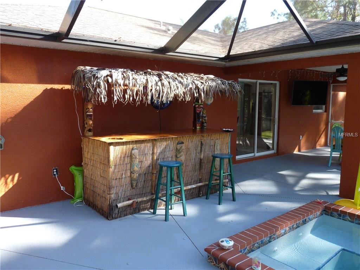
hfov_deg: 65.3
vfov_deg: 51.4
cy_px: 135
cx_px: 180
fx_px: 281
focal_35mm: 27
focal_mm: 4.8
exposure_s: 1/100
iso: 100
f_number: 2.8
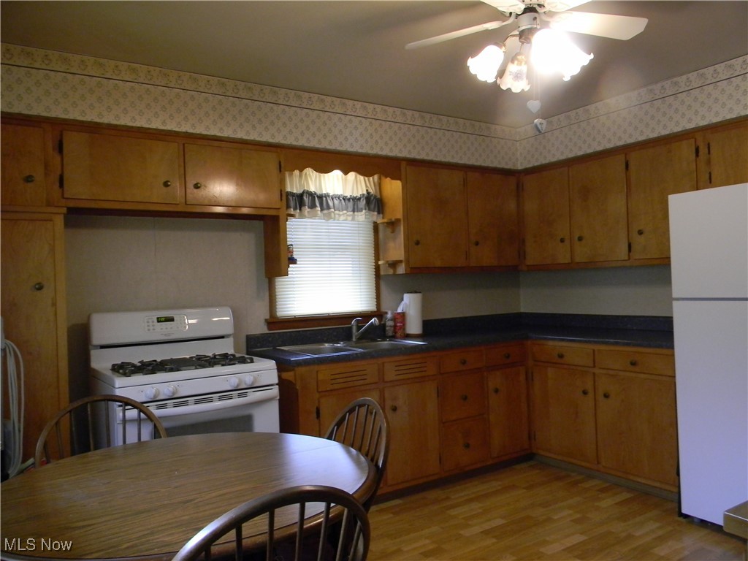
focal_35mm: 28
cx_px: 374
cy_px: 280
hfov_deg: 63.4
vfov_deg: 49.7
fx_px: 605
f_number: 3.5
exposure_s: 1/30
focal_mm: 5
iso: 356
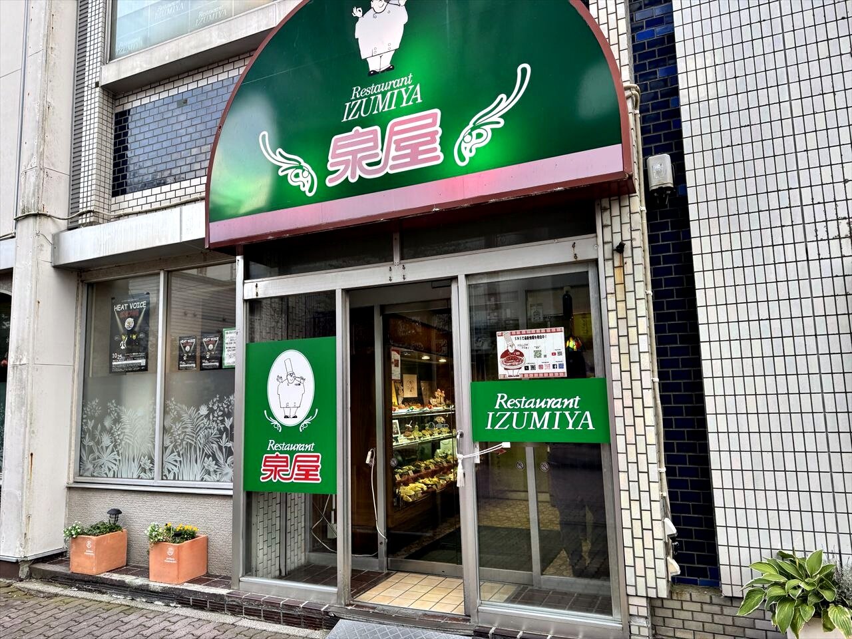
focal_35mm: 24
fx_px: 591
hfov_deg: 71.6
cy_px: 320
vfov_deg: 56.8
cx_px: 426
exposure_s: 1/100
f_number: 1.8
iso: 50
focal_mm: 6.8
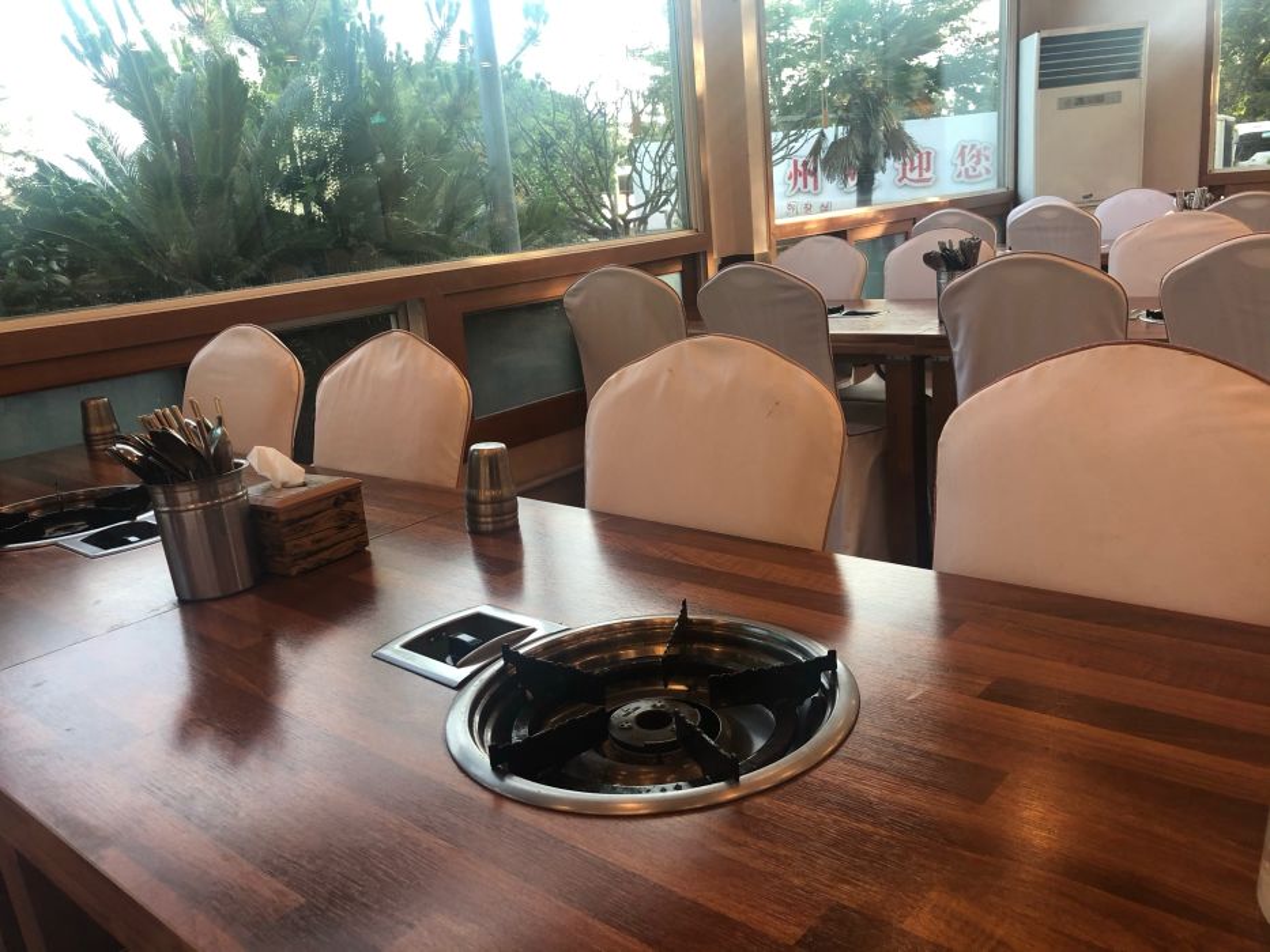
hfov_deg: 63.4
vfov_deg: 49.8
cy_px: 476
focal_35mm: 28
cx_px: 635
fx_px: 1027
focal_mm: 4
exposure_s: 1/40
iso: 25
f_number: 1.8
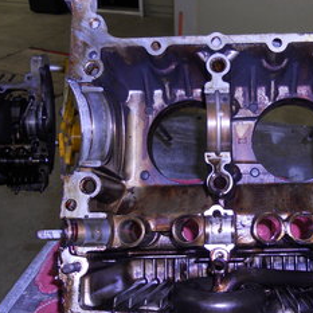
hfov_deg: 39.9
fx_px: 419
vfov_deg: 40.9
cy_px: 163
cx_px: 232
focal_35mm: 41
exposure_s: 1/25
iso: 80
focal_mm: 4.9
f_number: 3.2
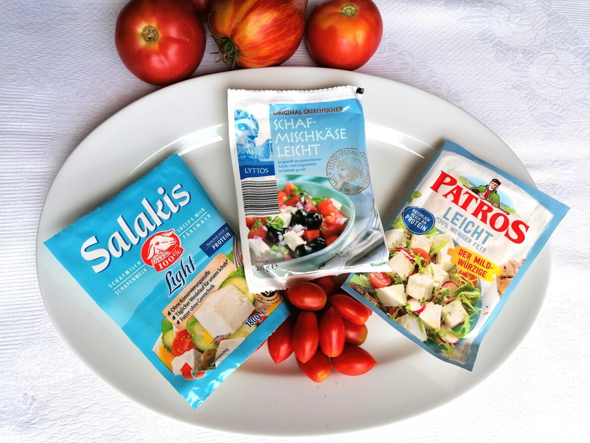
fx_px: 460
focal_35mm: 27
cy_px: 222
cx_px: 295
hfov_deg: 65.3
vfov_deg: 51.4
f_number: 1.8
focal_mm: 4.75
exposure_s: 1/369
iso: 50
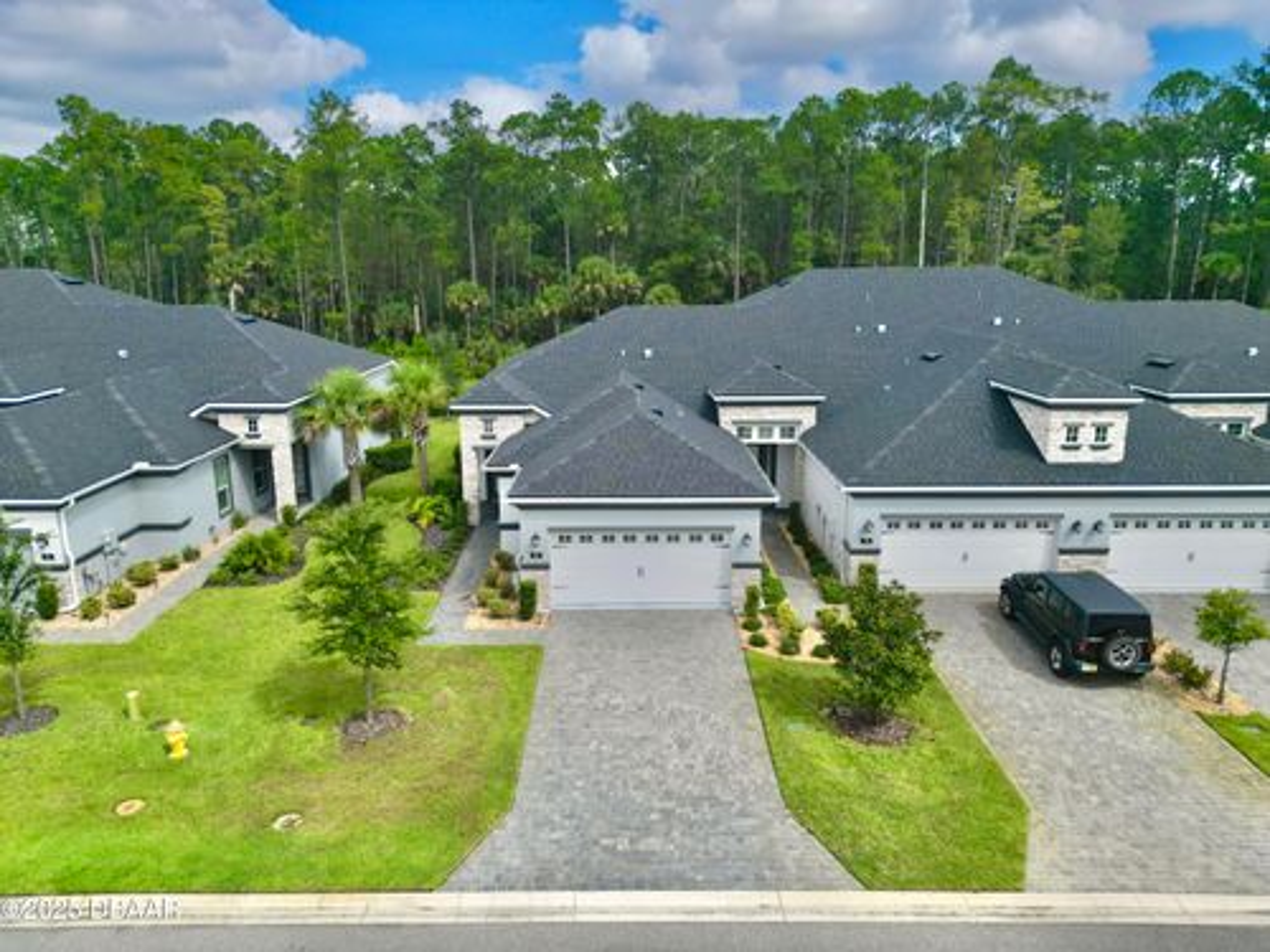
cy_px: 476
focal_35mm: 24
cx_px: 635
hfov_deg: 71.6
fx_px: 881
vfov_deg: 56.8
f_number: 1.7
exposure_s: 1/5000
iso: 110
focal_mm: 6.72
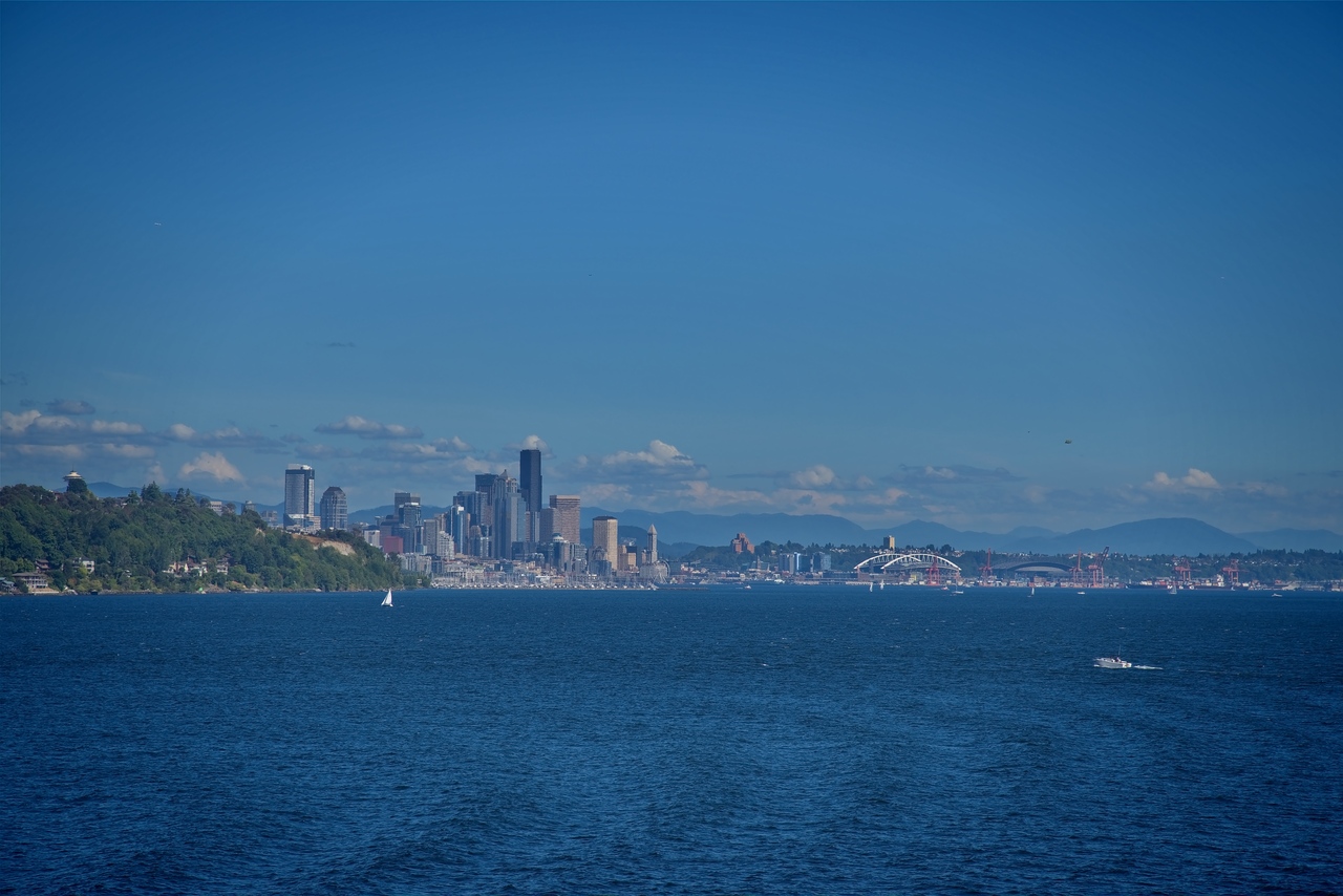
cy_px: 448
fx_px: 4477
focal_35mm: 120
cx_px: 672
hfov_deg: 17.1
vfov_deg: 11.4
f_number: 10
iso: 100
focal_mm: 120
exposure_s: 1/400
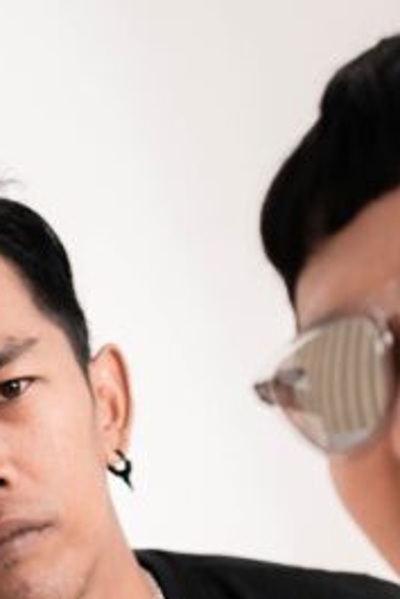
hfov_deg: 9.0
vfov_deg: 13.0
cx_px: 5
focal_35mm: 152
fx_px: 2530
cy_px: 814
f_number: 2.5
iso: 800
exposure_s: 1/125
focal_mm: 35
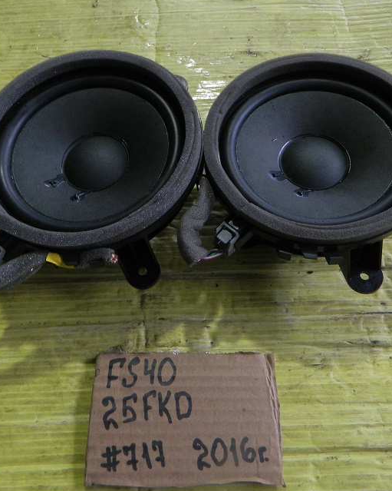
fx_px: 479
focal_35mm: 33
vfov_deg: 54.2
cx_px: 210
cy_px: 244
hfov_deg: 44.5
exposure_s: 1/30
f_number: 3.1
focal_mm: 4.5
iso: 140
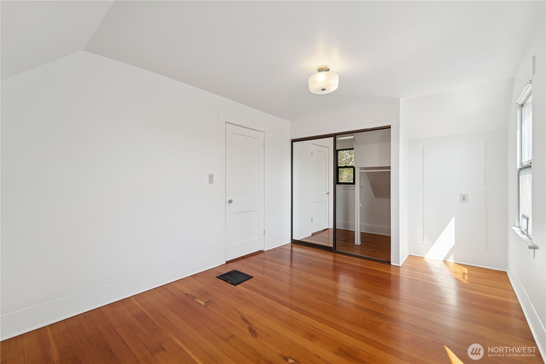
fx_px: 212
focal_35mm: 14
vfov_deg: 81.2
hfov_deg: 104.3
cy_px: 182
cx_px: 273
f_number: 8
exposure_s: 1/60
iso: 200
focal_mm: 14
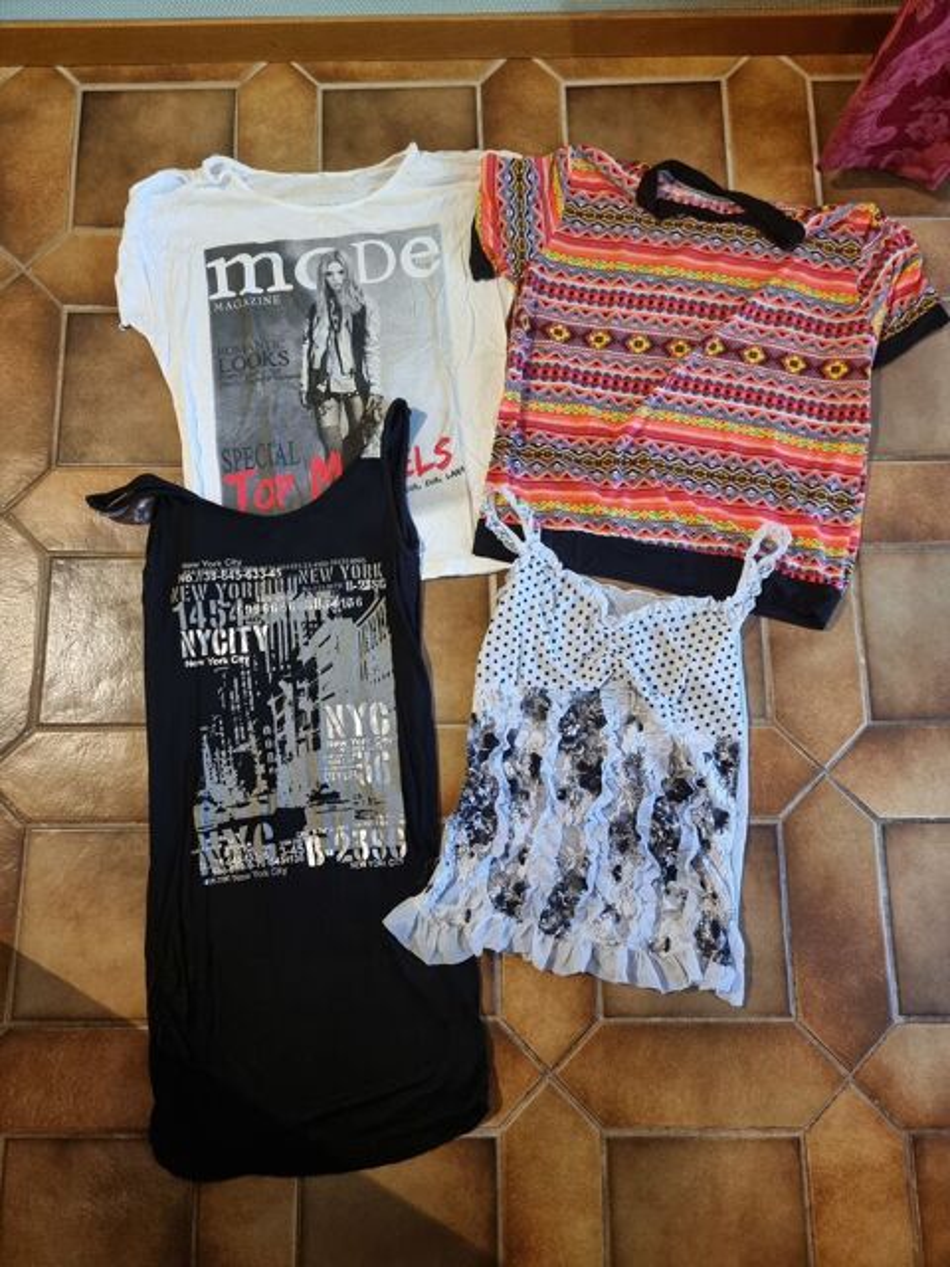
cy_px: 634
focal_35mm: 24
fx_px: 878
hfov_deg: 56.8
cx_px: 475
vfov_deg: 71.6
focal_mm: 6.7
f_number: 1.8
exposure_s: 1/50
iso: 640
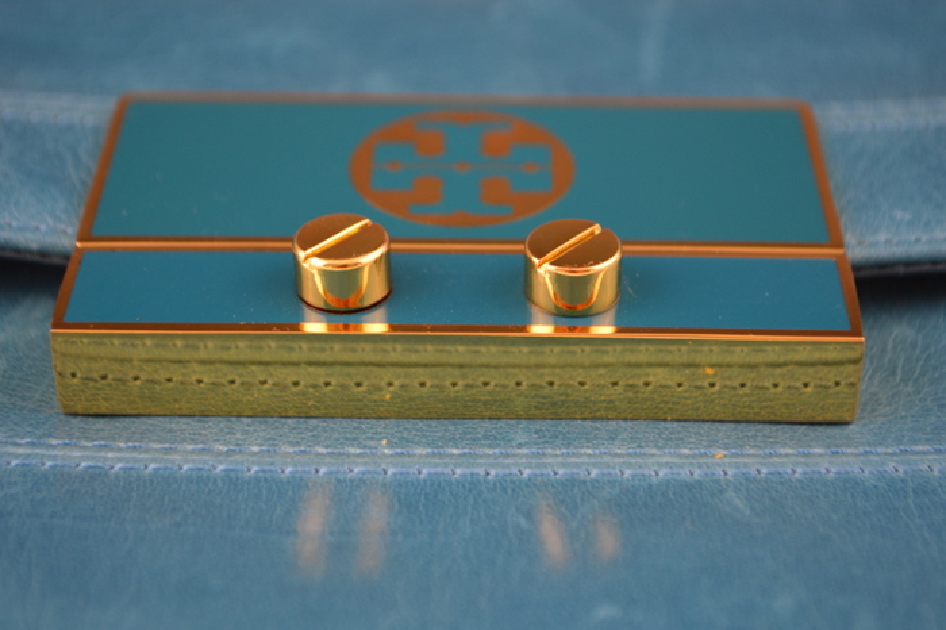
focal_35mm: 82
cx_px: 473
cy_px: 315
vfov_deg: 16.5
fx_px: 2167
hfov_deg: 24.6
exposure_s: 1/40
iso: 400
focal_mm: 55
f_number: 5.6
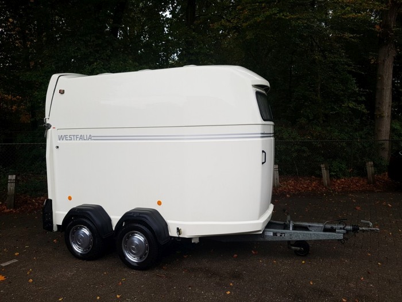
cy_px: 151
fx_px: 302
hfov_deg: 67.3
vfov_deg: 53.1
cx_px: 201
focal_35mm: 26
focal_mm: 4.2
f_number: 1.7
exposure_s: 1/350
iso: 50
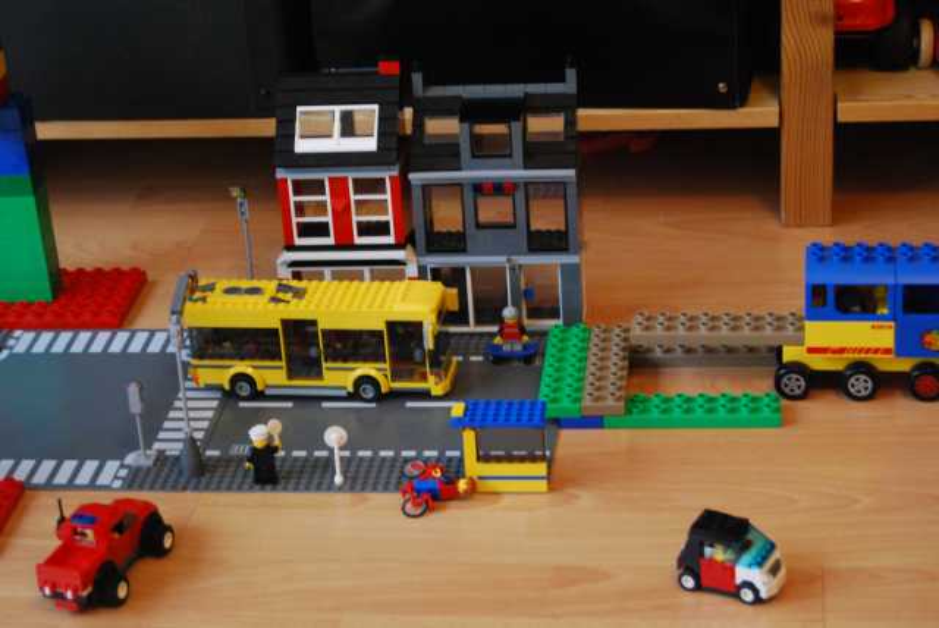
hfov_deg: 24.6
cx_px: 470
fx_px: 2154
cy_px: 314
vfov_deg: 16.6
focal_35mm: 82
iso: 1600
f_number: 5.6
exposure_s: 1/10
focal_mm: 55
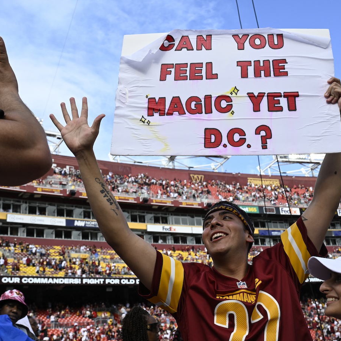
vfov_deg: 39.4
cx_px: 171
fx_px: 476
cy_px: 162
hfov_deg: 39.4
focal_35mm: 43
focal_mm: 30.5
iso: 400
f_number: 6.3
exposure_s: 1/1000
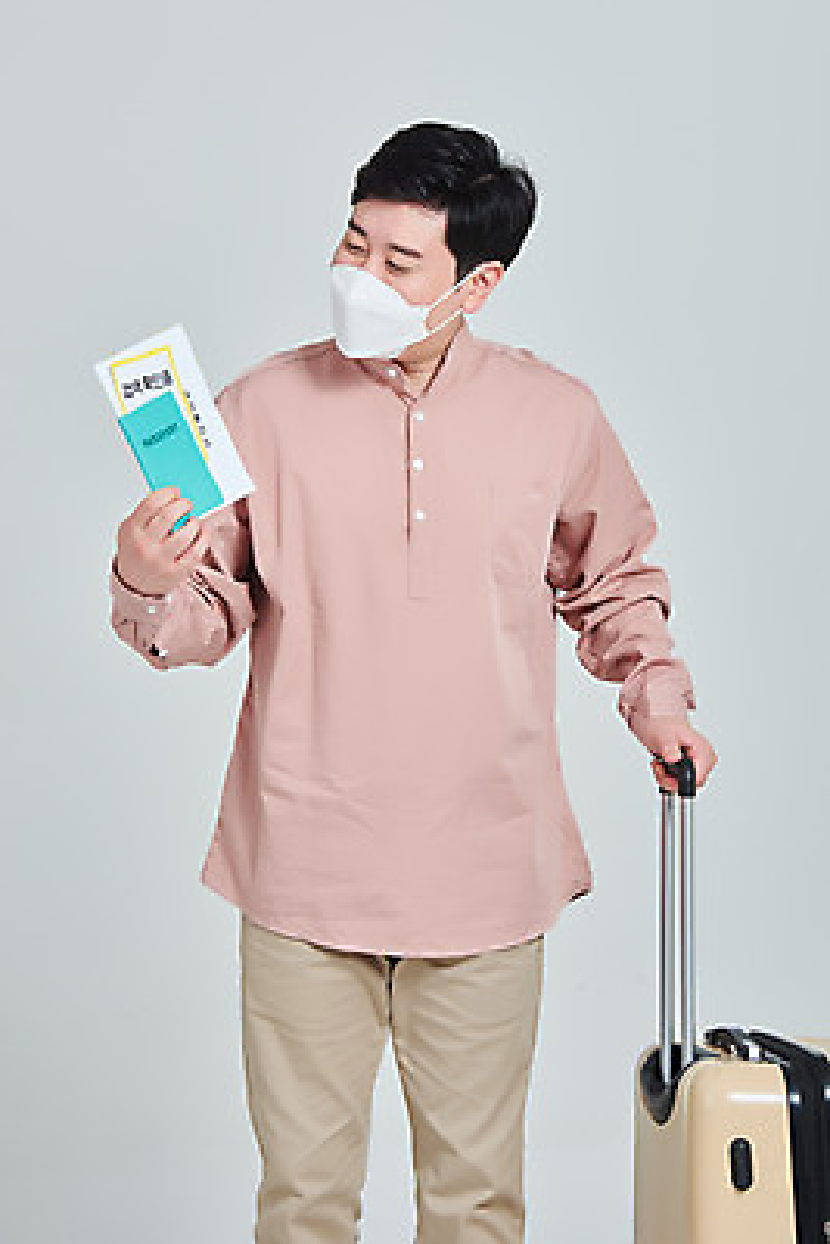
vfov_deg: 17.1
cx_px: 415
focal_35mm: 120
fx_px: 4146
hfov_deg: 11.4
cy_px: 622
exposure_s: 1/125
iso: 100
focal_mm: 120
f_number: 13
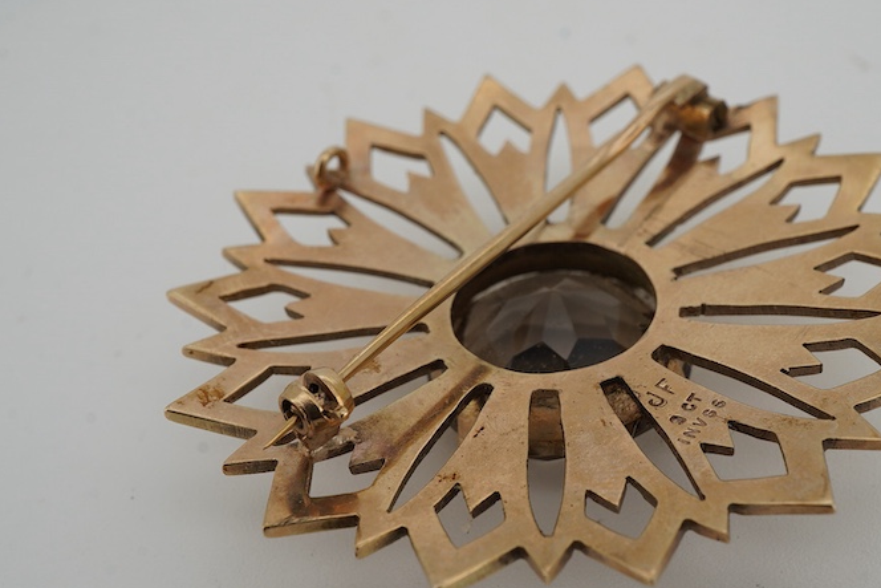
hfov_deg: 32.8
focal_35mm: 61
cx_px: 528
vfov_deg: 22.3
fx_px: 1493
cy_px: 304
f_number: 22
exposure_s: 1/160
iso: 200
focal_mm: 30
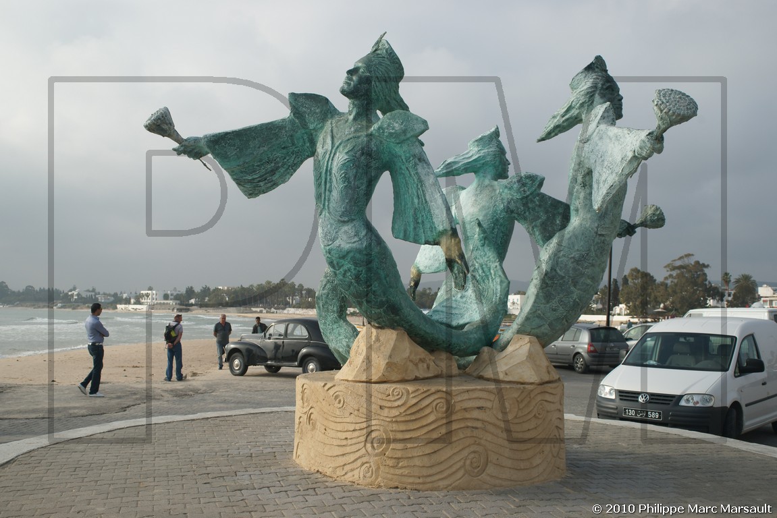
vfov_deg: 37.9
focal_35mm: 35
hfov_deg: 54.4
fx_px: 756
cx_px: 388
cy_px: 259
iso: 100
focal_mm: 35
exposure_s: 1/250
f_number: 9
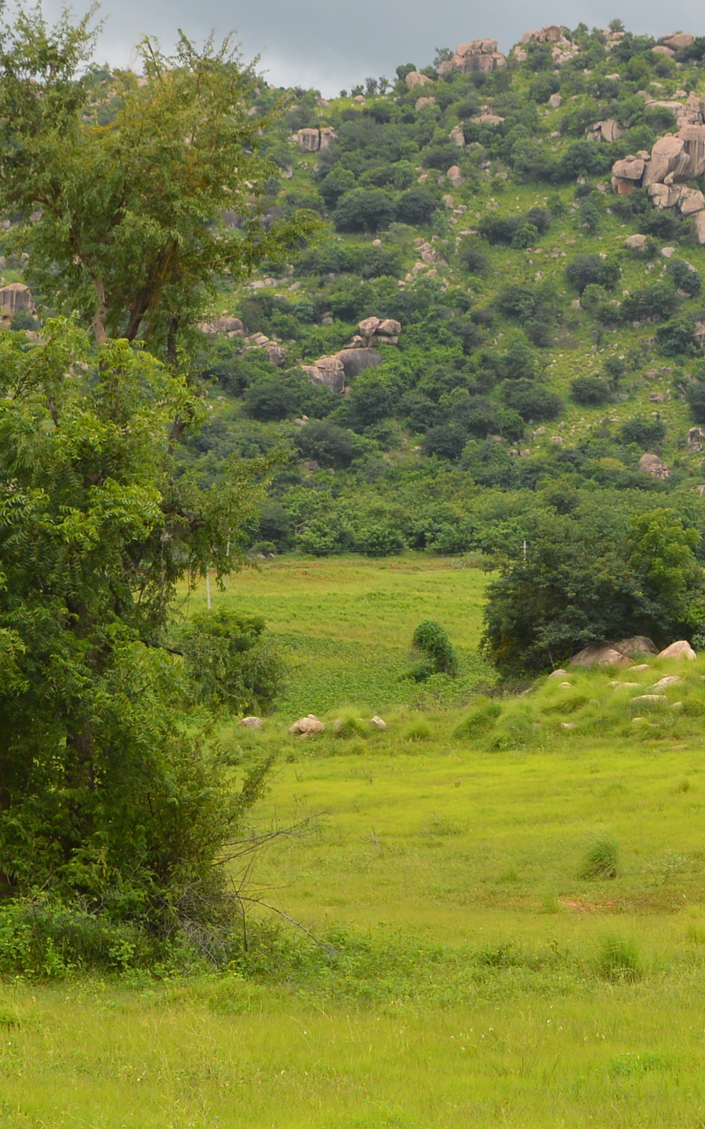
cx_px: 578
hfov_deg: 13.0
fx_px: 3075
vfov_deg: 20.8
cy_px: 676
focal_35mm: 100
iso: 200
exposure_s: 1/320
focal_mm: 28
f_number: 9
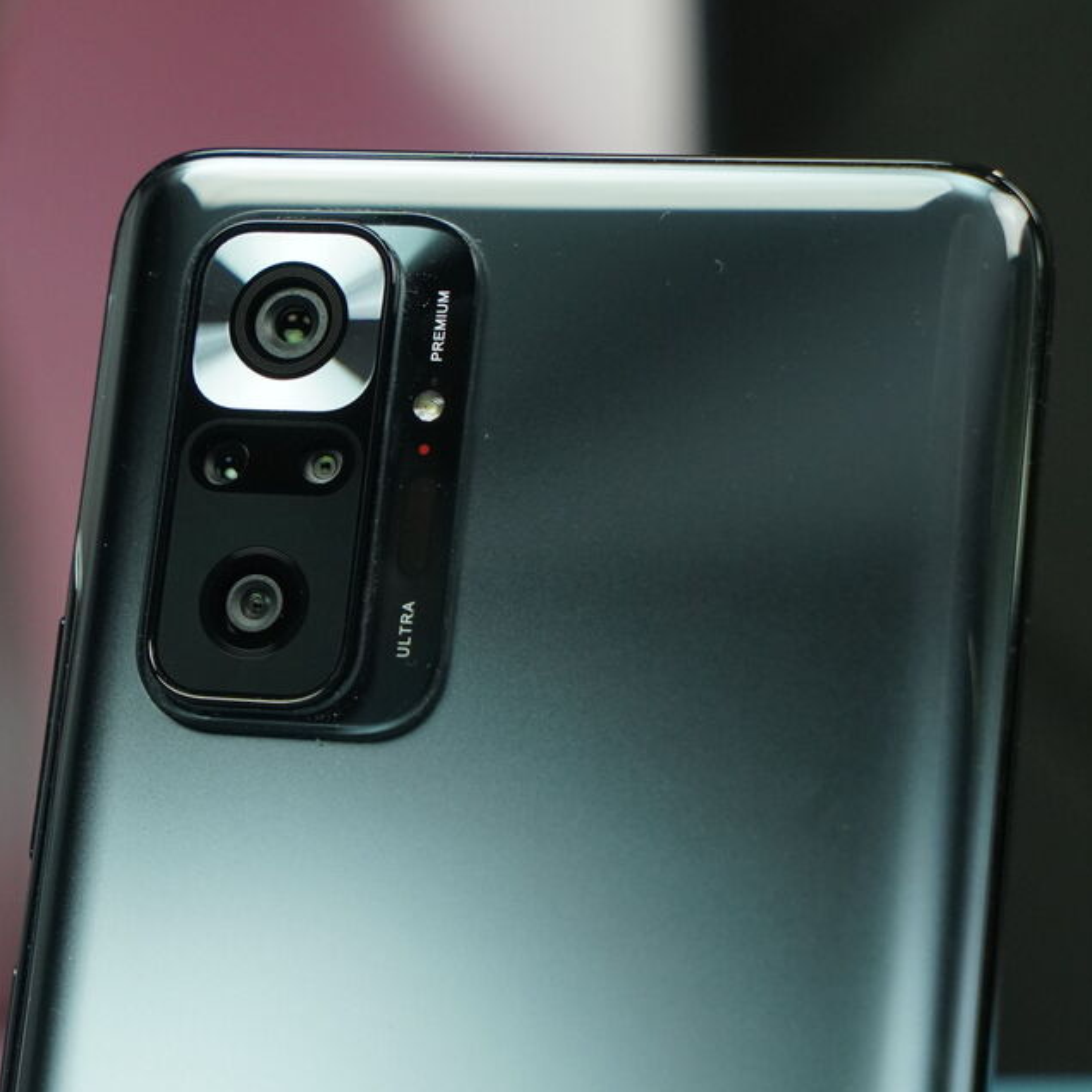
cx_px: 510
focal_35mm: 90
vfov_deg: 19.3
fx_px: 3212
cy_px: 547
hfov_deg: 19.3
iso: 2500
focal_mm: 70
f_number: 8
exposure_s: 1/200
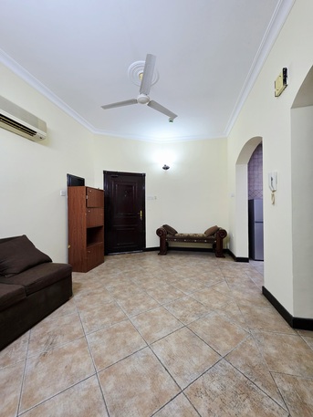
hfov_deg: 89.9
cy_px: 208
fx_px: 157
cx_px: 156
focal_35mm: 13
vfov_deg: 106.2
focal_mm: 2.2
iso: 160
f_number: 1.9
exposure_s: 1/50.3
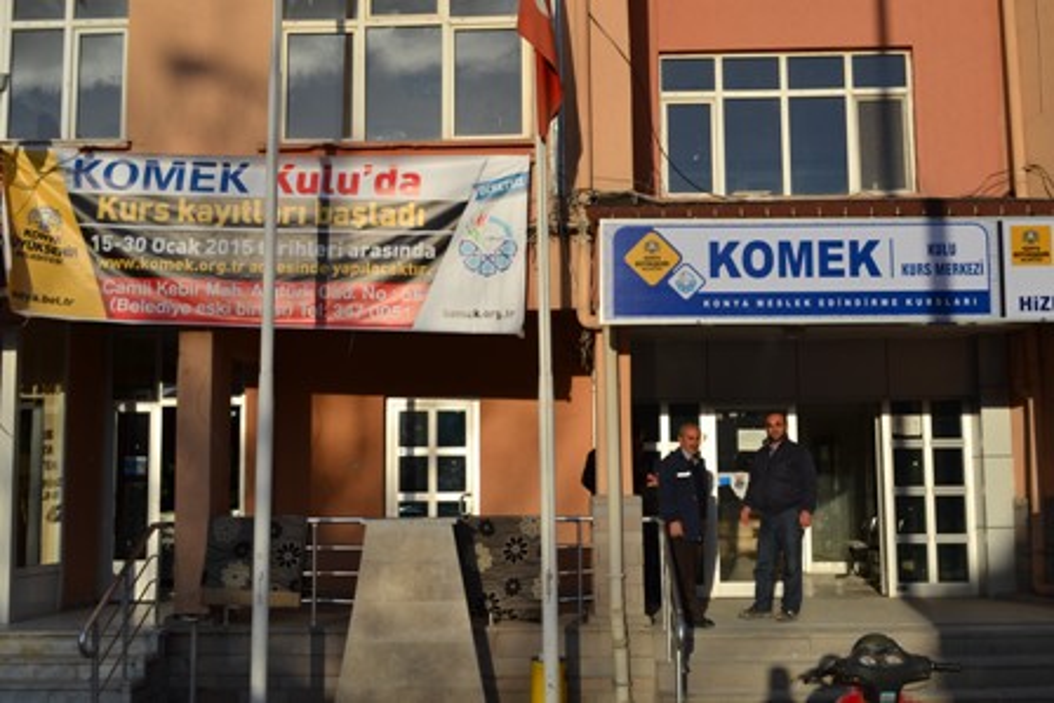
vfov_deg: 34.2
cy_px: 352
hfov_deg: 49.5
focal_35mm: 39
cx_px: 527
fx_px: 1142
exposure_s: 1/320
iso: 100
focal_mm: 26
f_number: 9
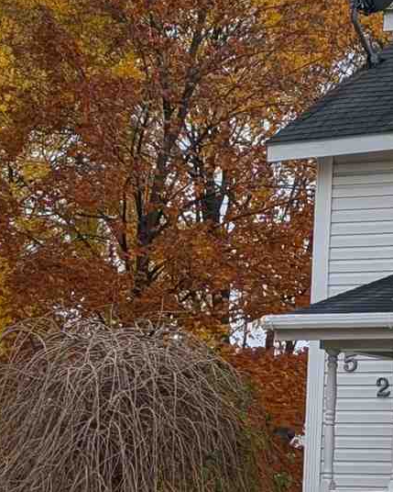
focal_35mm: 134
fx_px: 1948
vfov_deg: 14.2
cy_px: 450
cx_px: 641
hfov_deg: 11.0
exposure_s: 1/693
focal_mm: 6.9
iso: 21
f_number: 1.68
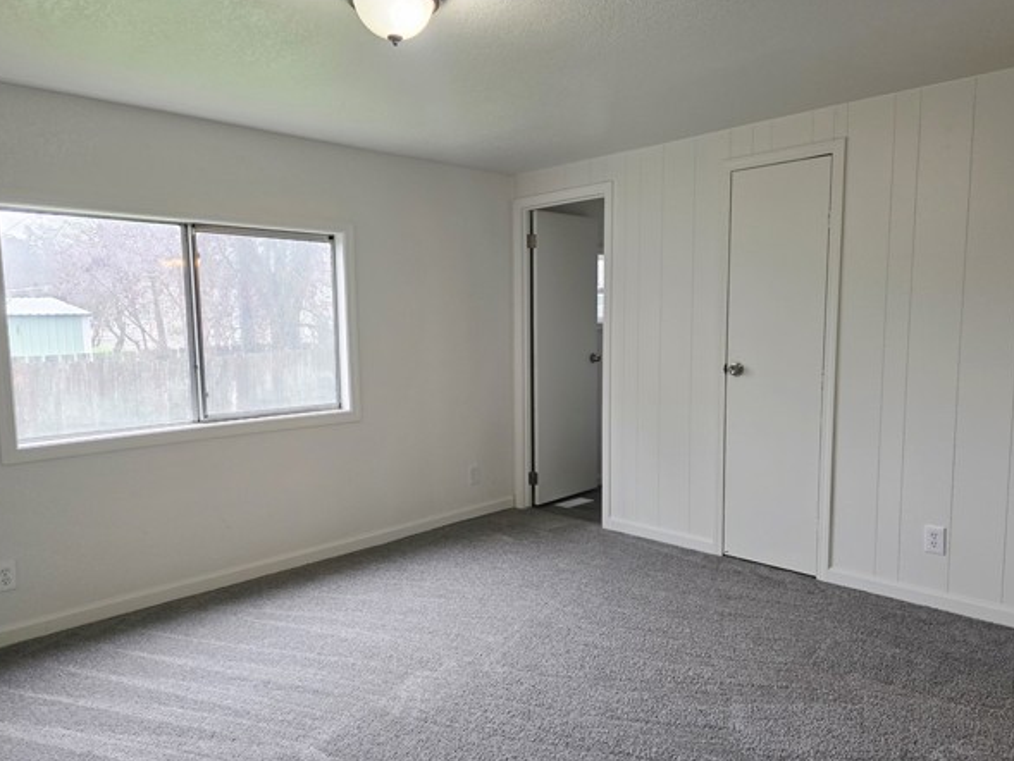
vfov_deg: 54.9
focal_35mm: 25
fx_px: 732
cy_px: 405
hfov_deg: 69.4
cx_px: 525
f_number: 1.7
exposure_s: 1/120
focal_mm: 6.3
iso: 200
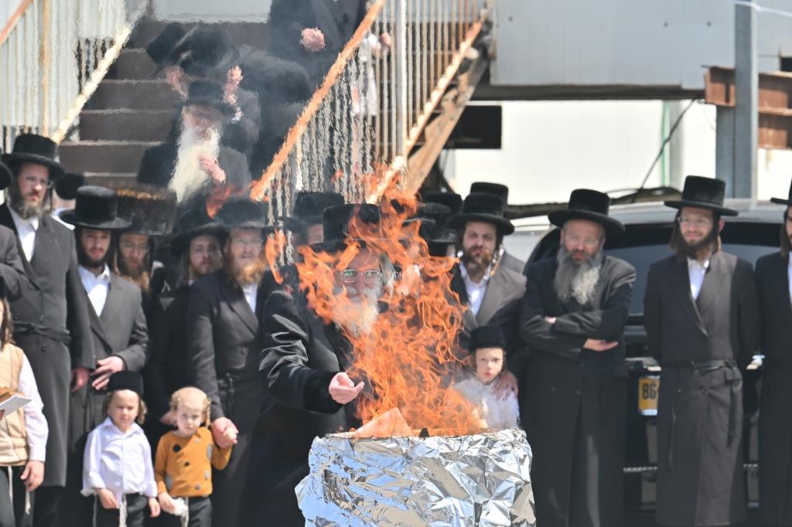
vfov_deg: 5.2
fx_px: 5762
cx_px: 396
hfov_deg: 7.9
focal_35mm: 262
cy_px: 264
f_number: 6.3
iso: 50
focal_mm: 175
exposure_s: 1/320
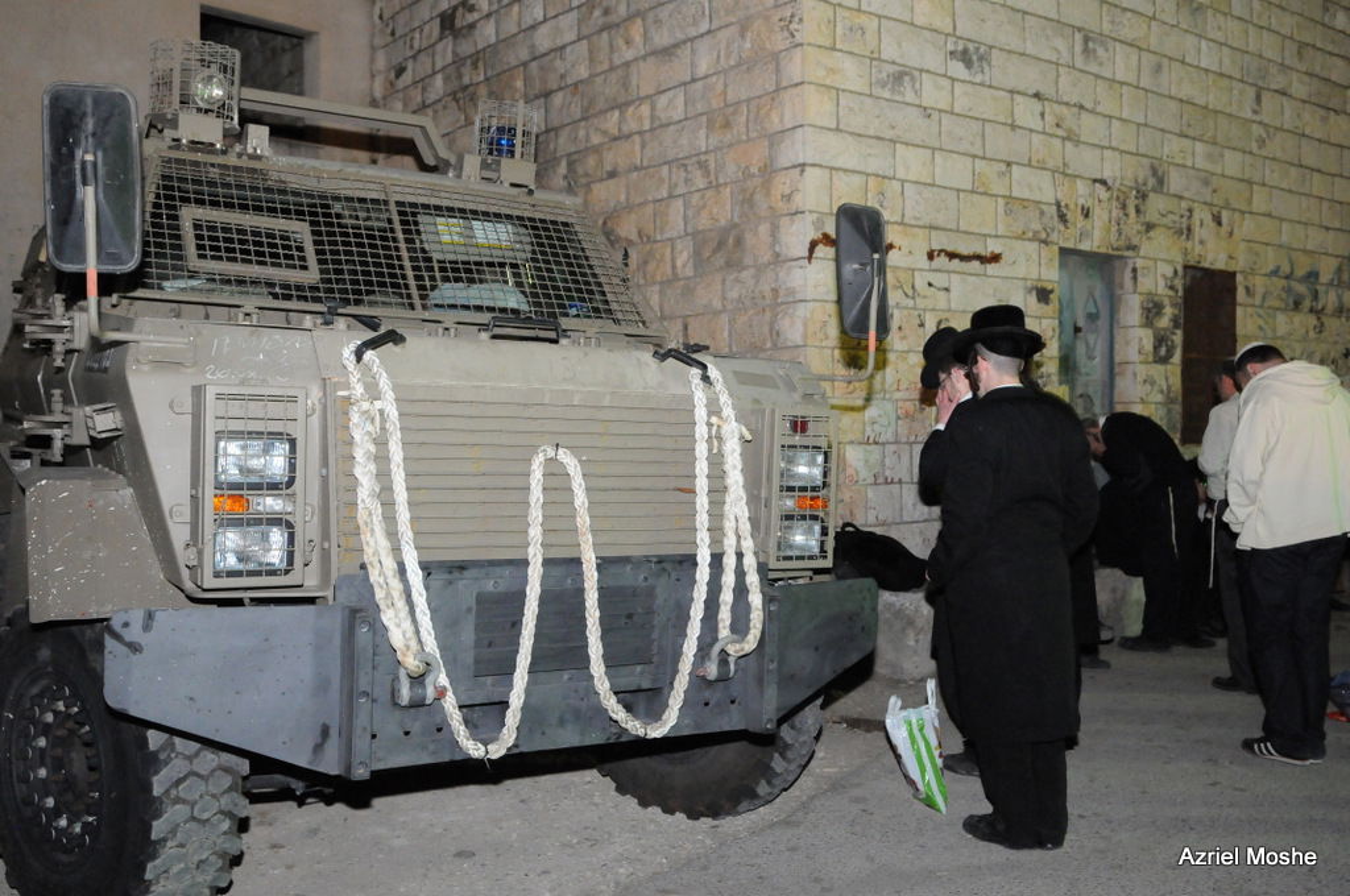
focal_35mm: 34
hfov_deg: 55.2
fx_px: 1292
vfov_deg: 38.3
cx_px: 675
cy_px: 448
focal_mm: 23
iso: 3200
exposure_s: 1/20
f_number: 4.5
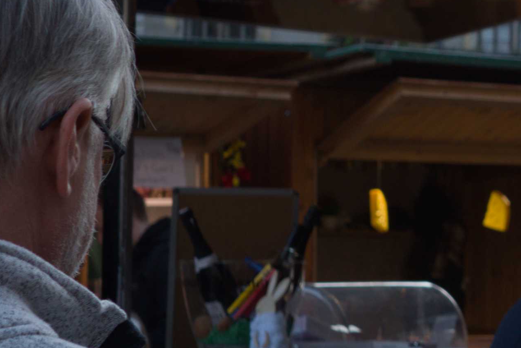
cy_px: 180
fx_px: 2735
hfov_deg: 10.5
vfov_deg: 7.3
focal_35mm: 189
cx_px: 773
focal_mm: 26
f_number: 4
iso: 100
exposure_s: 1/125
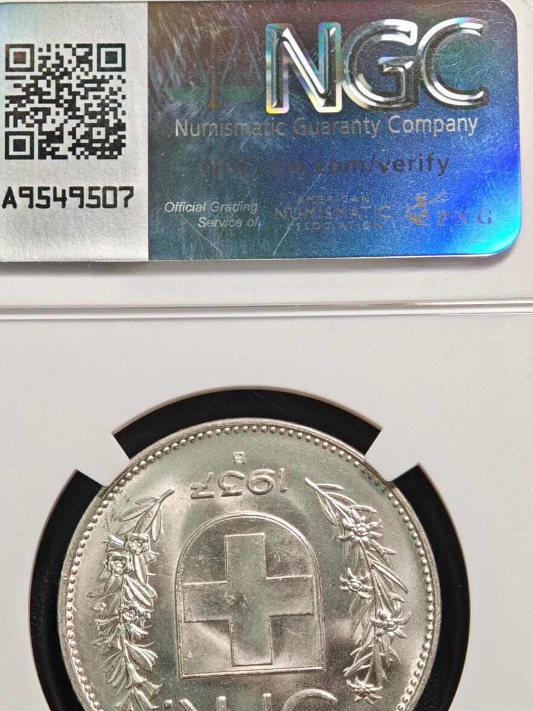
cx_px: 253
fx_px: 1889
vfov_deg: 21.3
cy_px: 446
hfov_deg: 16.1
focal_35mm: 92
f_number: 2
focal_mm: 9
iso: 500
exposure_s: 1/110
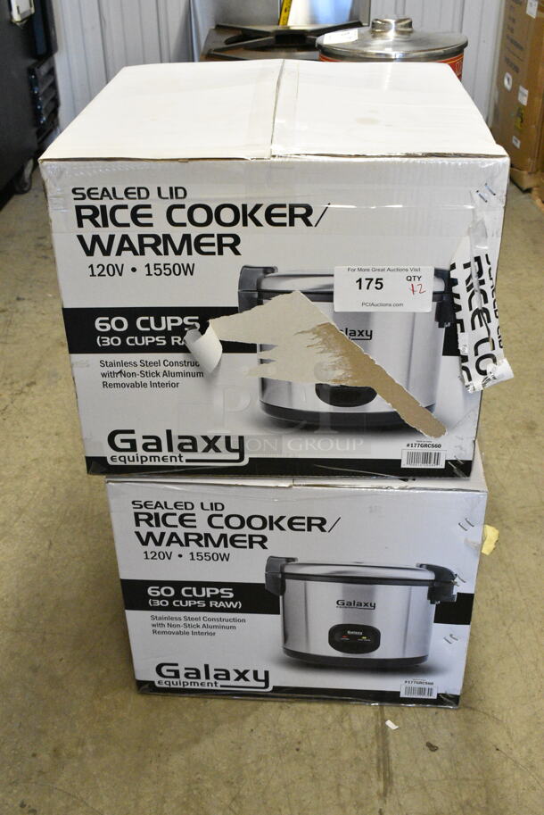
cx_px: 272
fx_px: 849
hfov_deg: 35.5
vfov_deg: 51.3
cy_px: 408
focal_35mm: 38
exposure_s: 1/320
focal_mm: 25
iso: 6400
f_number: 9
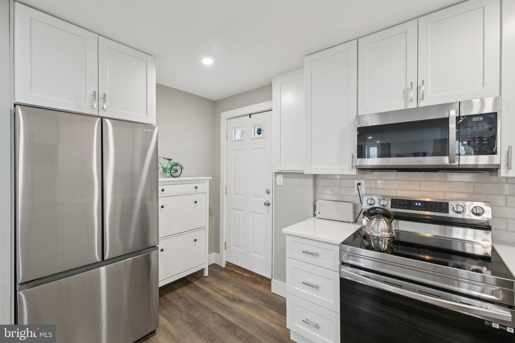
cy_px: 172
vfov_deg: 73.7
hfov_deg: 96.7
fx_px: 229
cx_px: 258
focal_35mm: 16
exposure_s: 1/10
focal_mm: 16
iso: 400
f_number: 8
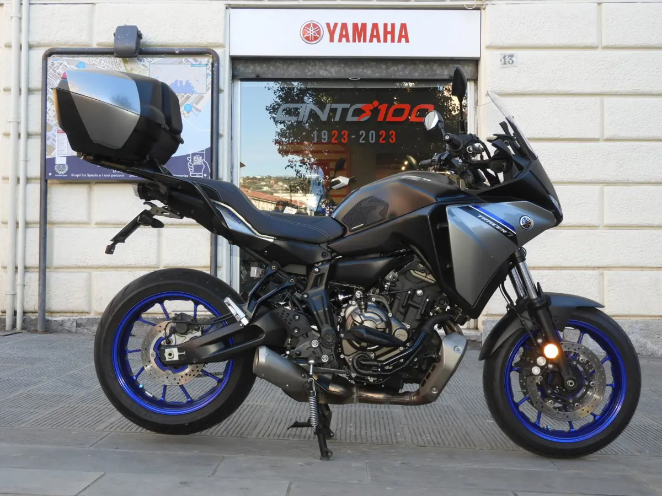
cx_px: 331
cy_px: 248
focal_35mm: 45
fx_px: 861
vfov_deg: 32.2
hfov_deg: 42.1
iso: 100
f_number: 4
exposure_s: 1/60
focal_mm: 8.1
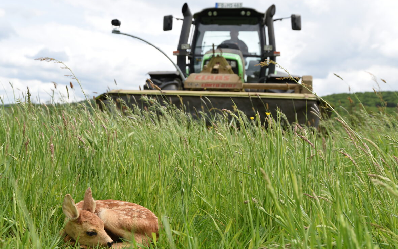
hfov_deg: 40.3
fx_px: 542
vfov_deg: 25.8
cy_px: 126
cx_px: 203
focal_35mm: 50
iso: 200
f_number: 8
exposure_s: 1/320
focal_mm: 48
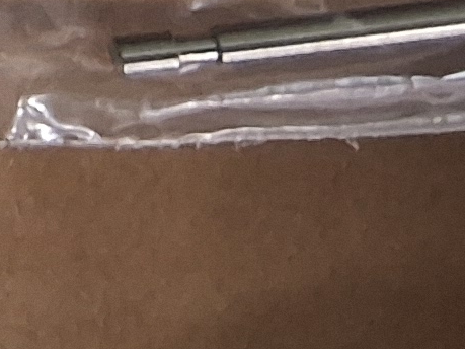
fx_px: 2672
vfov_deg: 6.5
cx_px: -961
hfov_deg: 8.3
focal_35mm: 199
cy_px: -861
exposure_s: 1/24
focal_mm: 2.91
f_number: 1.9
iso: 320
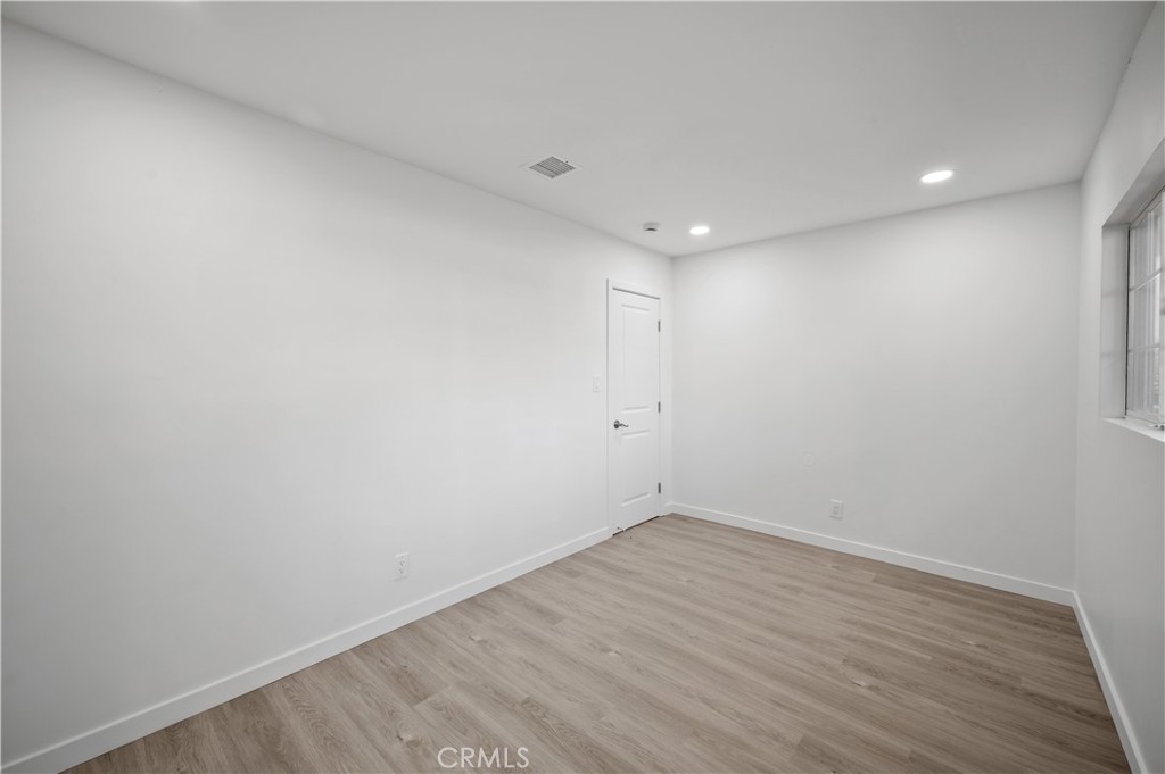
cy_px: 387
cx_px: 582
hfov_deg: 104.3
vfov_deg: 81.1
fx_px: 453
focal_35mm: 14
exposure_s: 1/4
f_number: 8
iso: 100
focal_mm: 14
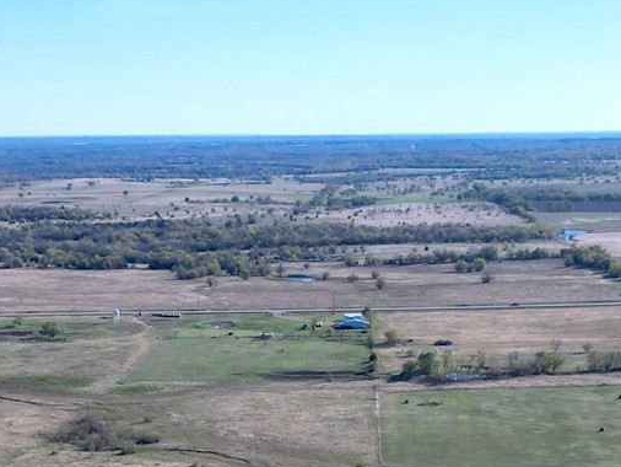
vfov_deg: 15.2
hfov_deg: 21.5
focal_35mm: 91
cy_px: 670
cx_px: 329
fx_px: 1633
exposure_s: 1/800
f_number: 1.7
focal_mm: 6.72
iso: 200
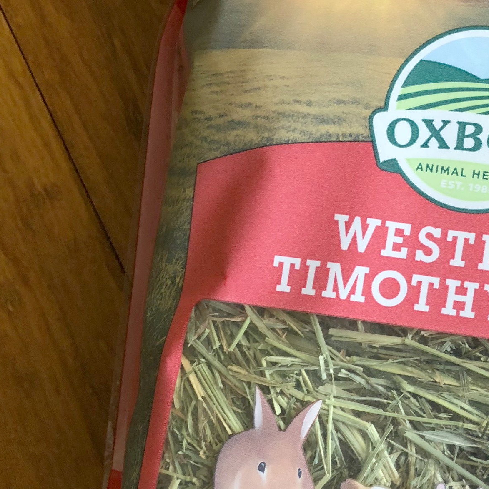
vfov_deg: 26.1
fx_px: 1055
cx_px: 446
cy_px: 284
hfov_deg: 25.3
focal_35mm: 66
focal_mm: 3.99
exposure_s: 1/15
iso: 50
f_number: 1.8
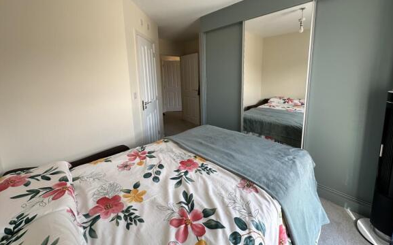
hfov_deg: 101.5
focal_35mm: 15
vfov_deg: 74.0
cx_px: 197
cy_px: 100
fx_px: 161
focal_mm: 2.22
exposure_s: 1/99
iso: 50
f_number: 2.2
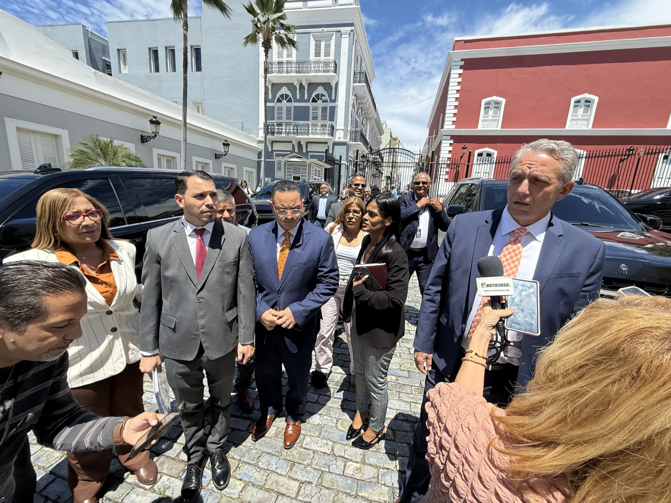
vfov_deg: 85.7
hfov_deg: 102.1
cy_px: 252
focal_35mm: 14
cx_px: 336
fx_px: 271
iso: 64
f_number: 2.2
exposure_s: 1/1368
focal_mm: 2.22
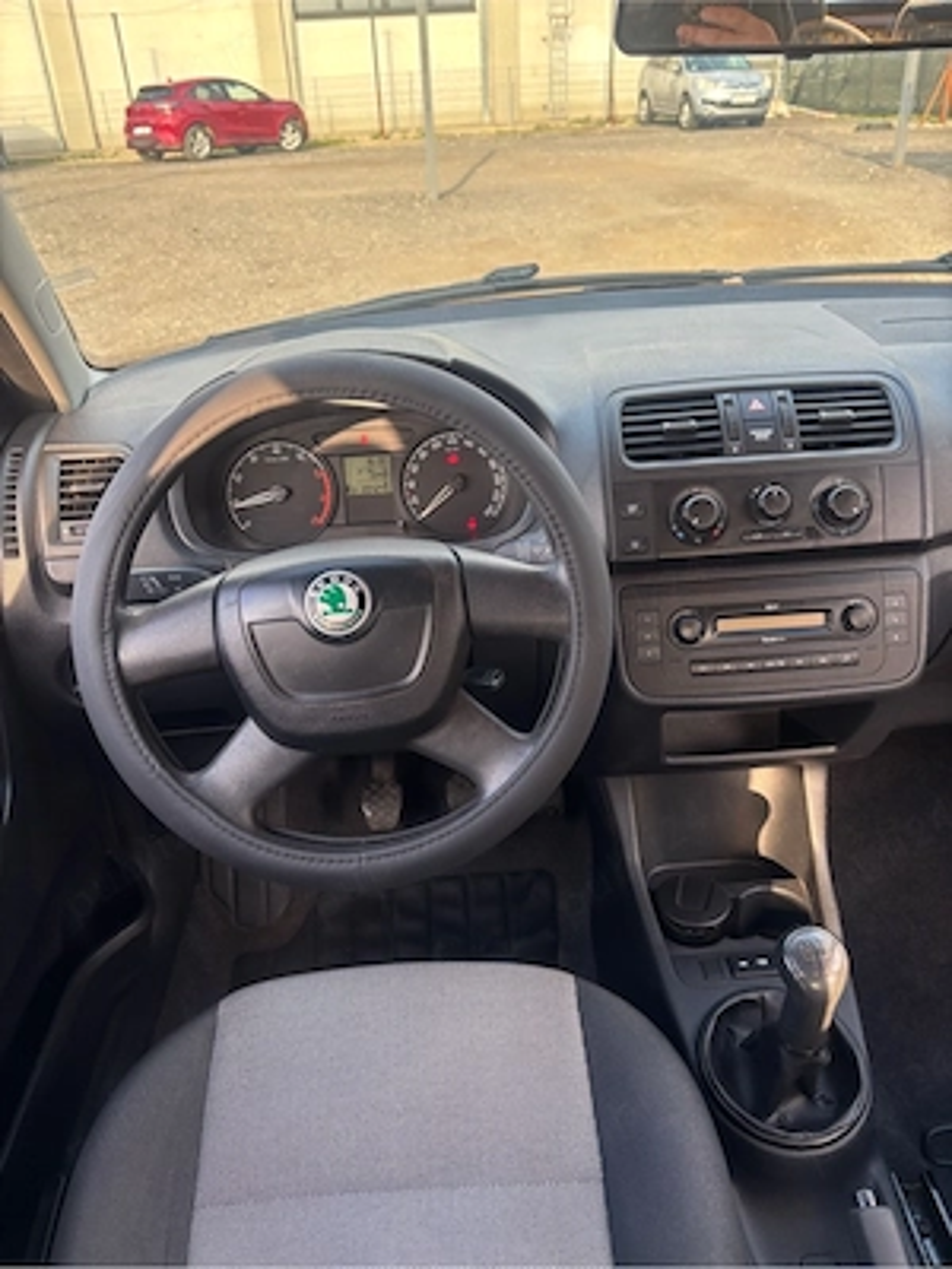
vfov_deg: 67.3
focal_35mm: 26
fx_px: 953
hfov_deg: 53.1
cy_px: 634
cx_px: 476
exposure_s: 1/121
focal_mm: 5.96
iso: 50
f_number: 1.6
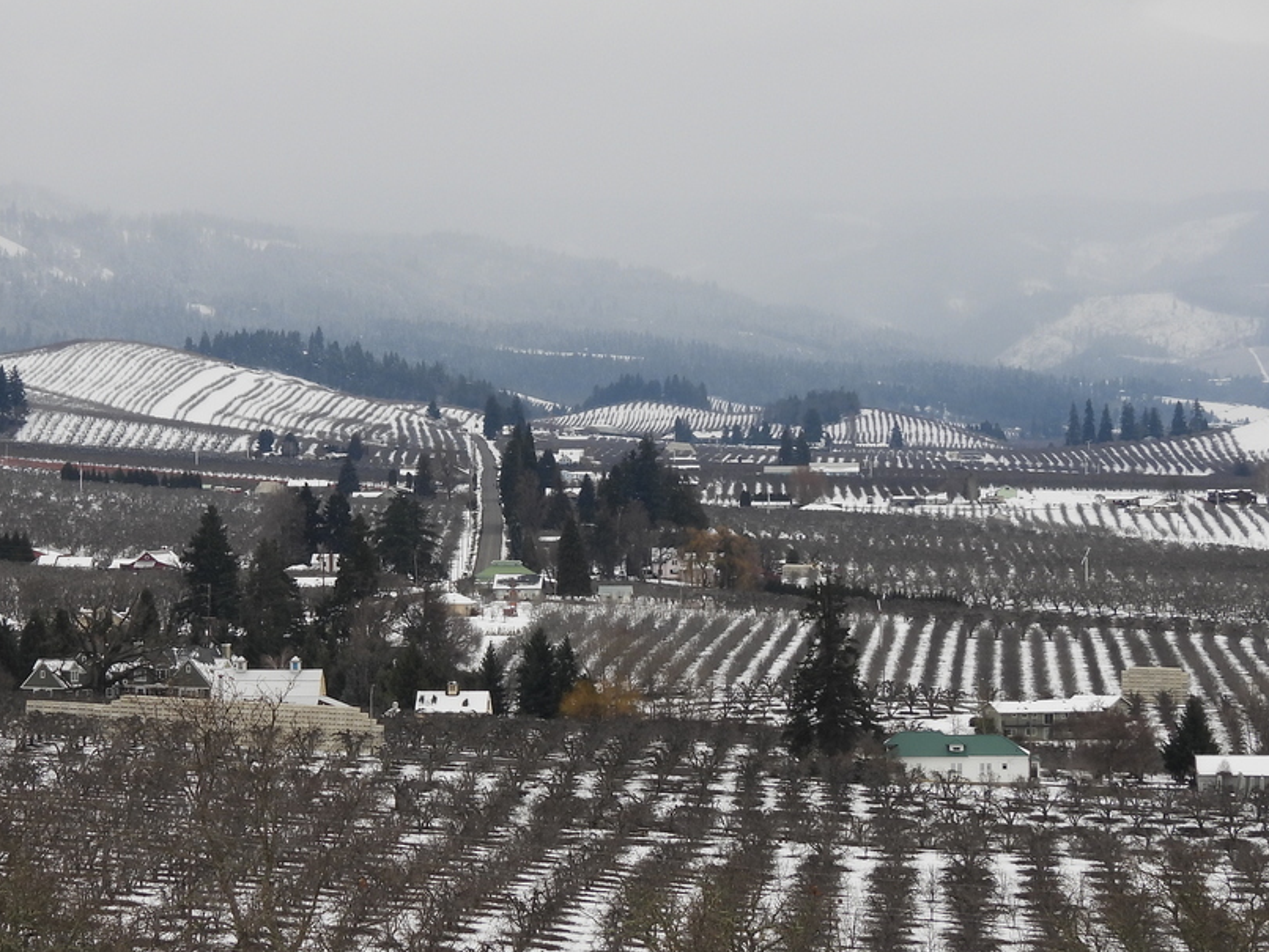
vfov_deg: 11.7
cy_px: 431
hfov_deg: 15.5
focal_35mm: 127
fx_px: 4657
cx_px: 414
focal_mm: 14.3
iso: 100
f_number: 3.5
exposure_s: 1/500
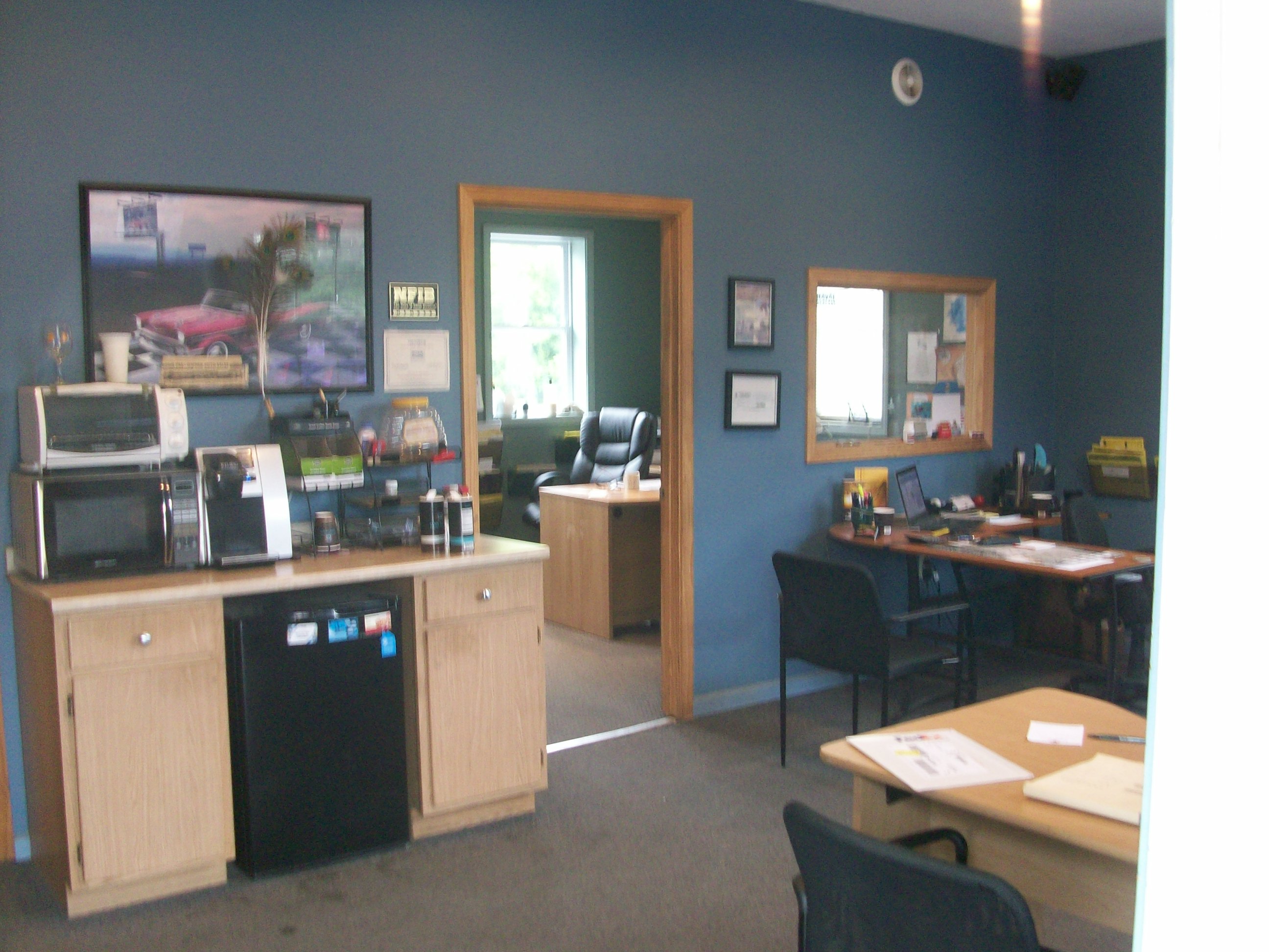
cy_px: 476
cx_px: 634
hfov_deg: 54.0
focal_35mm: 34
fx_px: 1246
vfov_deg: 41.8
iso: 160
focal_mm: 5.7
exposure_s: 1/20.3
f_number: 2.8
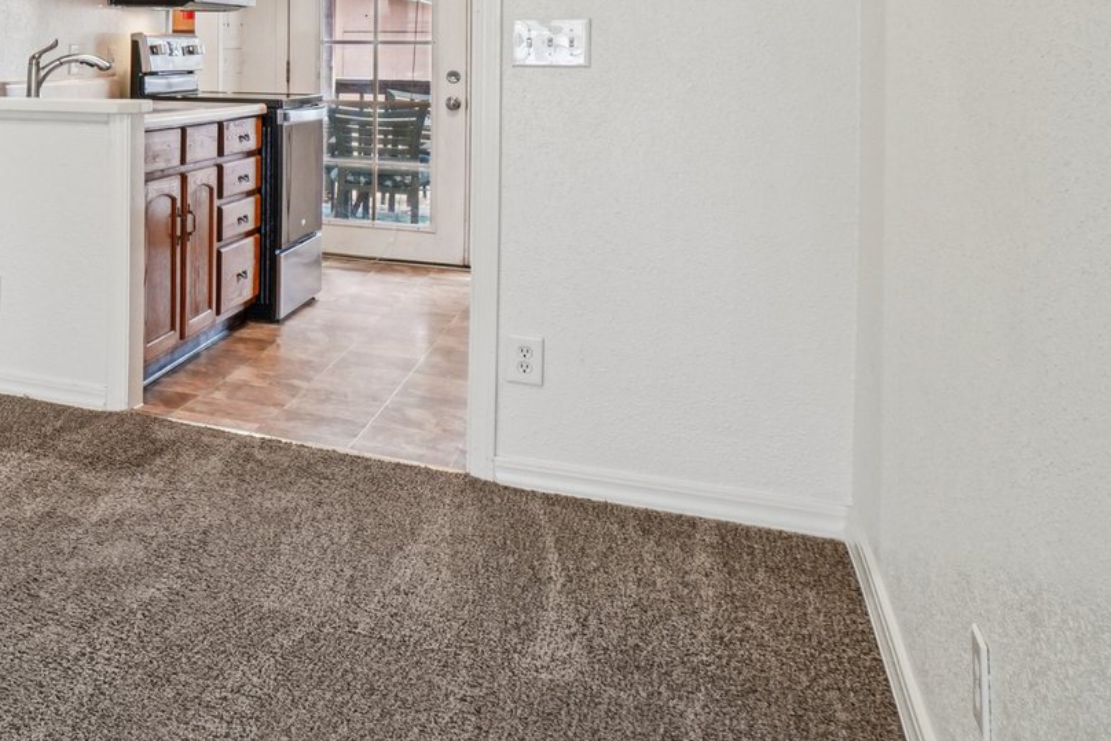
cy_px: 82
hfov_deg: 36.1
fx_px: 1173
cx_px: -294
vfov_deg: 33.3
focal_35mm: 38
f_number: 8
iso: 400
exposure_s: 1/15
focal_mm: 10
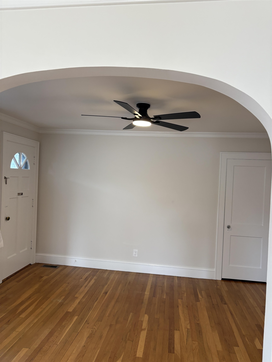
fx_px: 272
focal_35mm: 26
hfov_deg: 53.1
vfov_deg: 67.3
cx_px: 136
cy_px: 181
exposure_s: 1/120
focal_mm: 5.96
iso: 125
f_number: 1.6
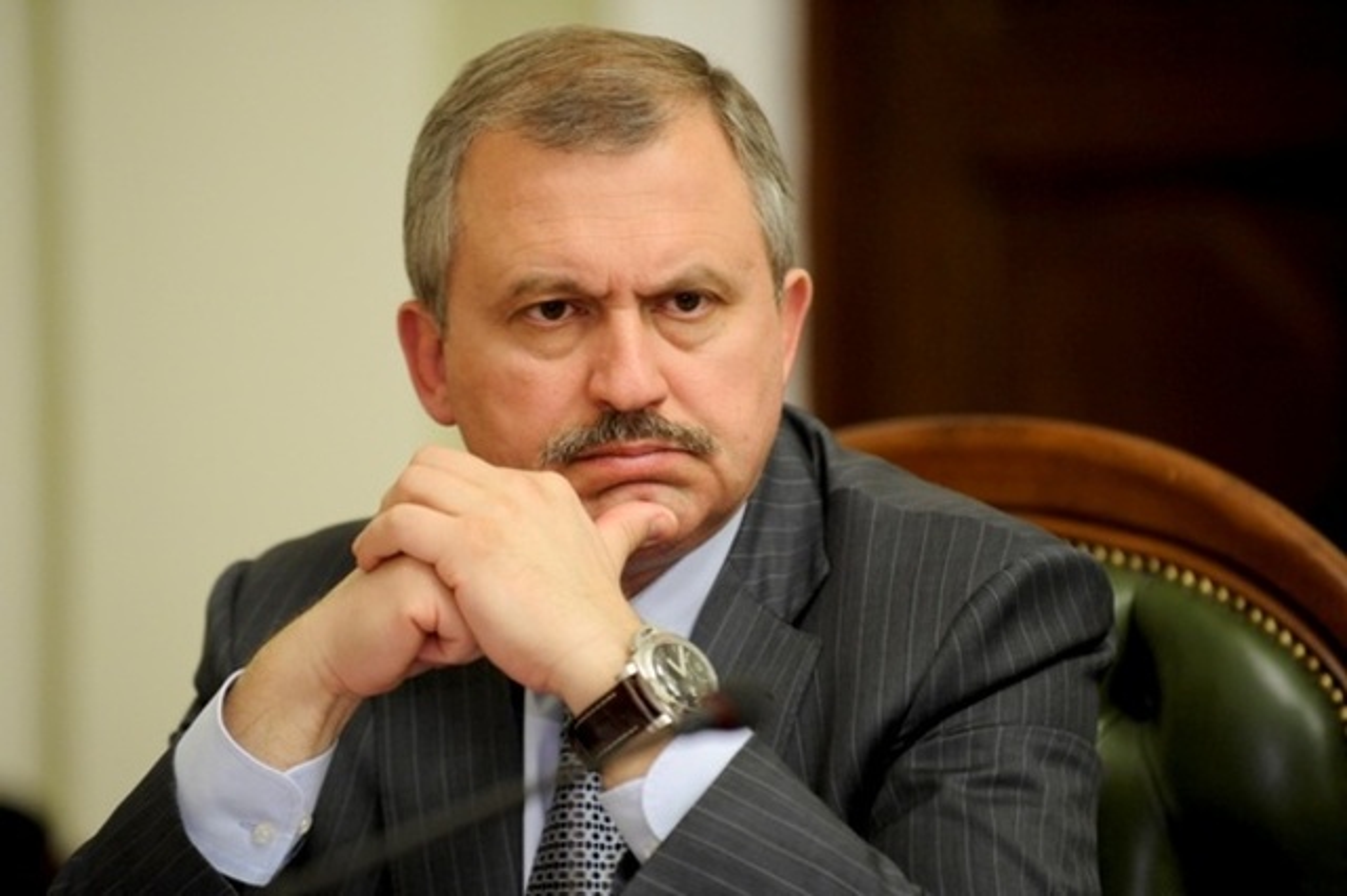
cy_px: 448
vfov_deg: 6.9
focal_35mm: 200
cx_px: 674
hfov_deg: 10.3
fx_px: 7479
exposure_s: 1/125
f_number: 2.8
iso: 2000
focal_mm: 200
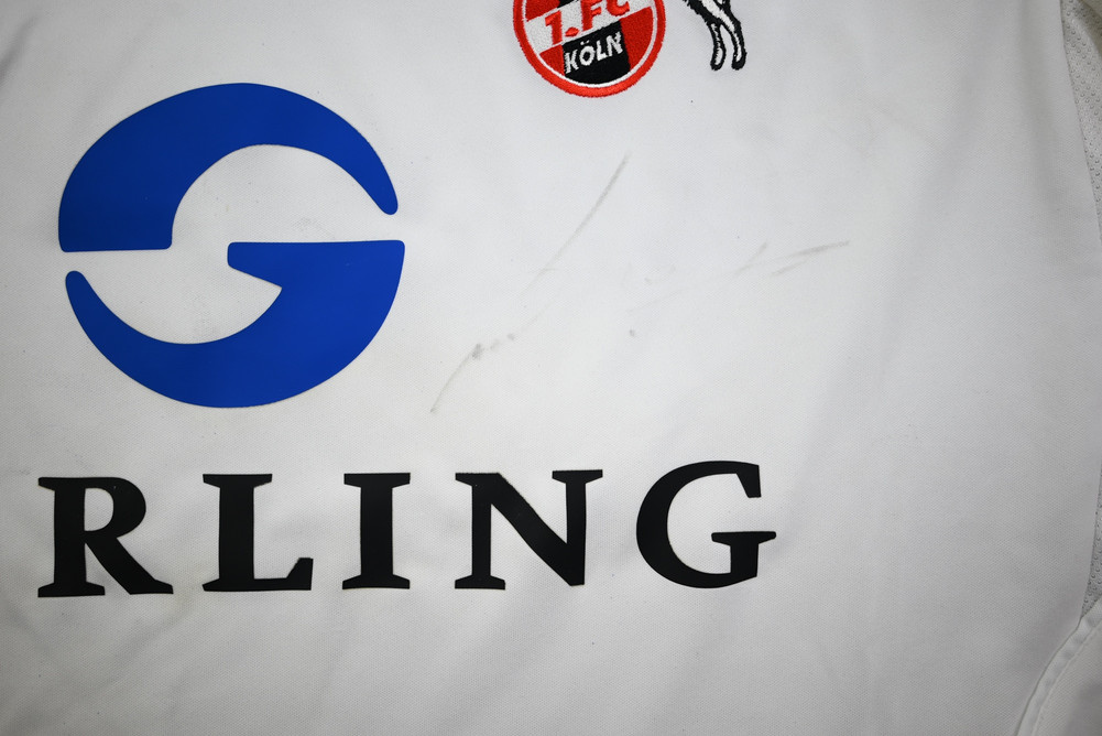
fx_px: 949
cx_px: 551
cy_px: 368
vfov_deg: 42.4
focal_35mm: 31
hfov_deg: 60.3
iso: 200
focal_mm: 31
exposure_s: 1/180
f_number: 4.8
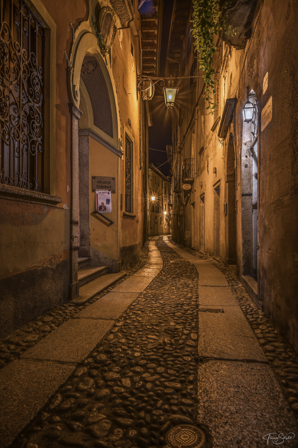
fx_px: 298
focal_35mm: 24
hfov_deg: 53.1
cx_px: 149
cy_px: 224
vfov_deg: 73.8
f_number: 3.5
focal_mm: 24
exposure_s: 10
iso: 100
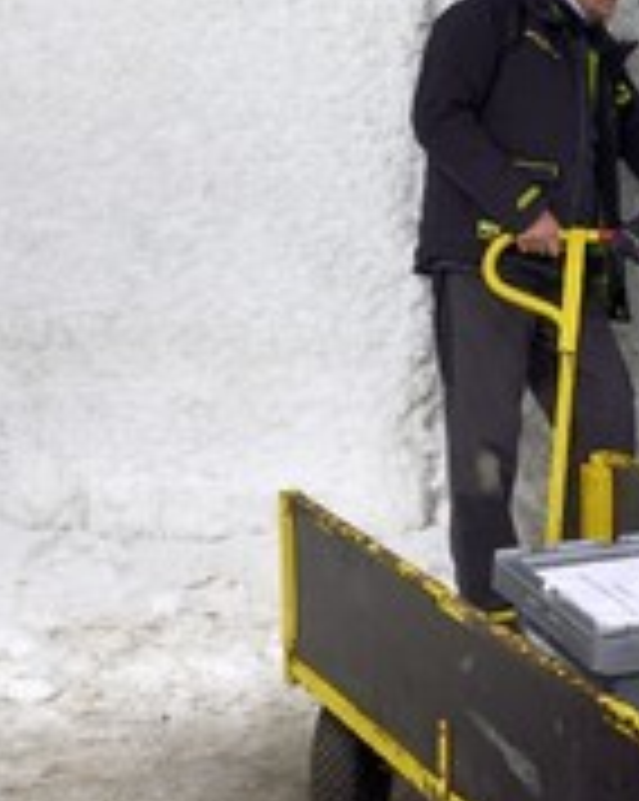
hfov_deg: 21.2
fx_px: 1681
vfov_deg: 26.8
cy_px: 333
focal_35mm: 71
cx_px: 540
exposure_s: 1/40
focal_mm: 32
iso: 800
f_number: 3.5
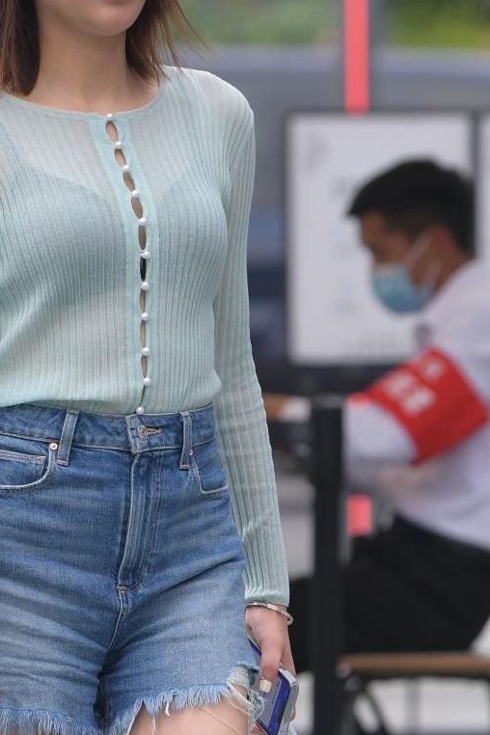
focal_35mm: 536
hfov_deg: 2.6
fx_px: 10942
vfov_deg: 3.8
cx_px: 136
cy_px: 595
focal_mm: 165
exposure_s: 1/500
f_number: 4
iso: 500
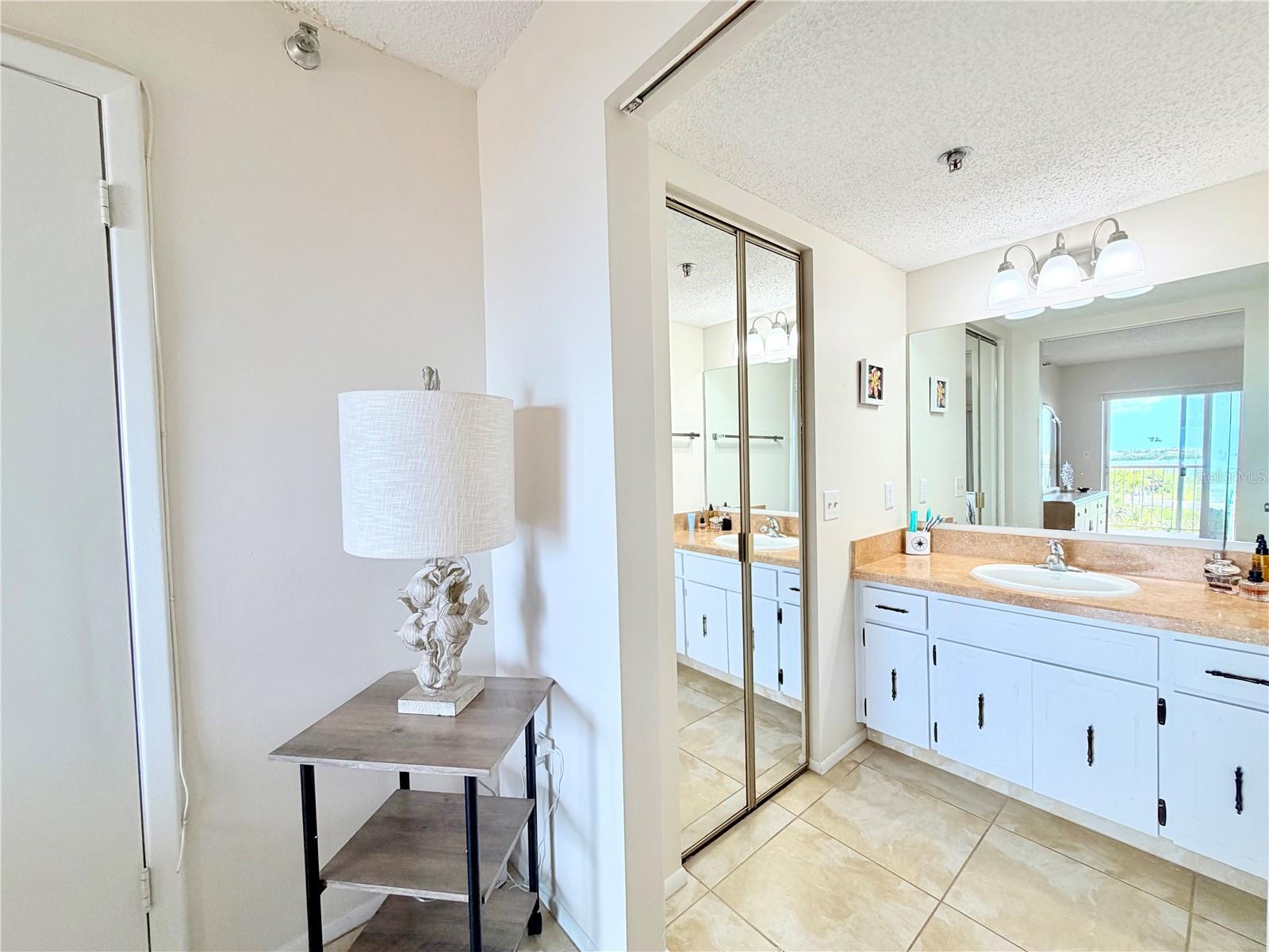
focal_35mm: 14
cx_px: 634
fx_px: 513
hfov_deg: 102.1
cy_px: 476
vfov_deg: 85.7
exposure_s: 1/120
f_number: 2.2
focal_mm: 2.22
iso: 100
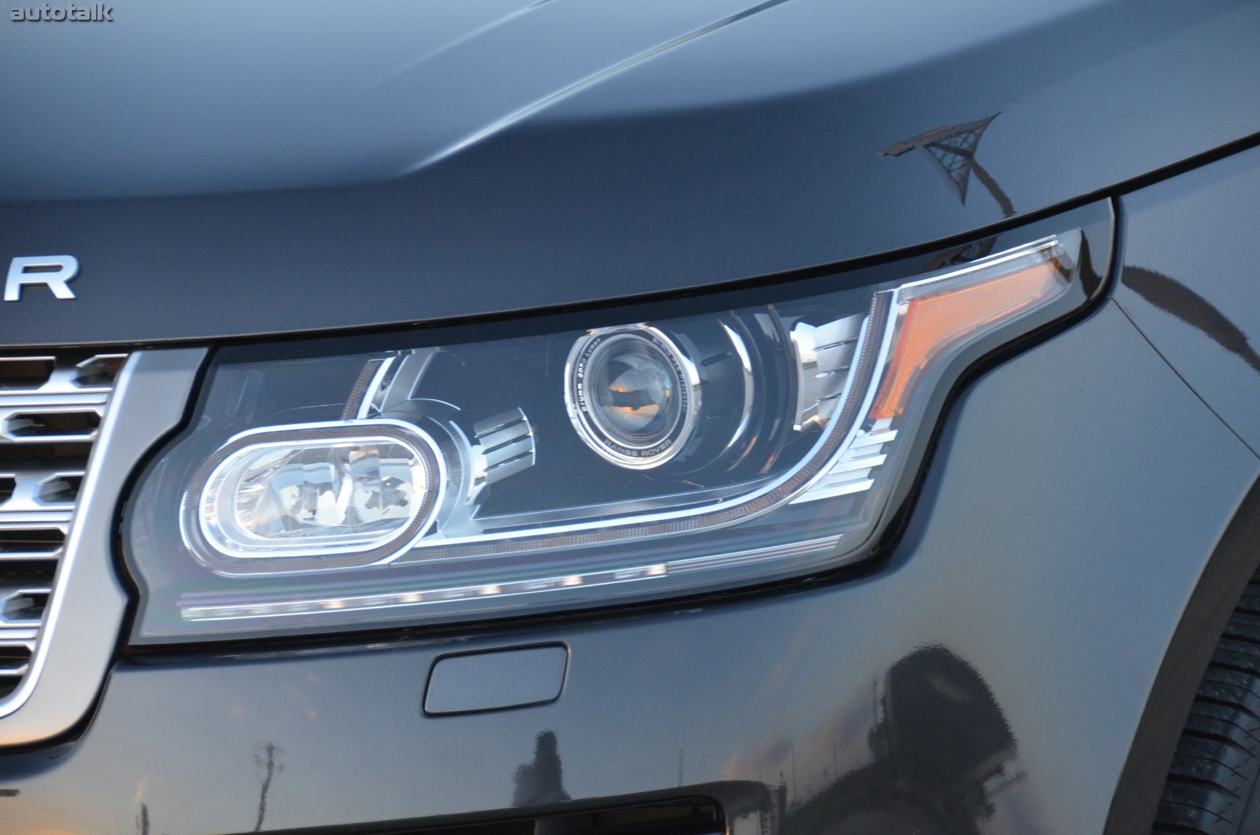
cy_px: 418
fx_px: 5868
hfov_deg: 12.3
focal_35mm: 168
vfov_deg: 8.1
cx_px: 630
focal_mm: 112
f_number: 5.3
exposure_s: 1/100
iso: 1600
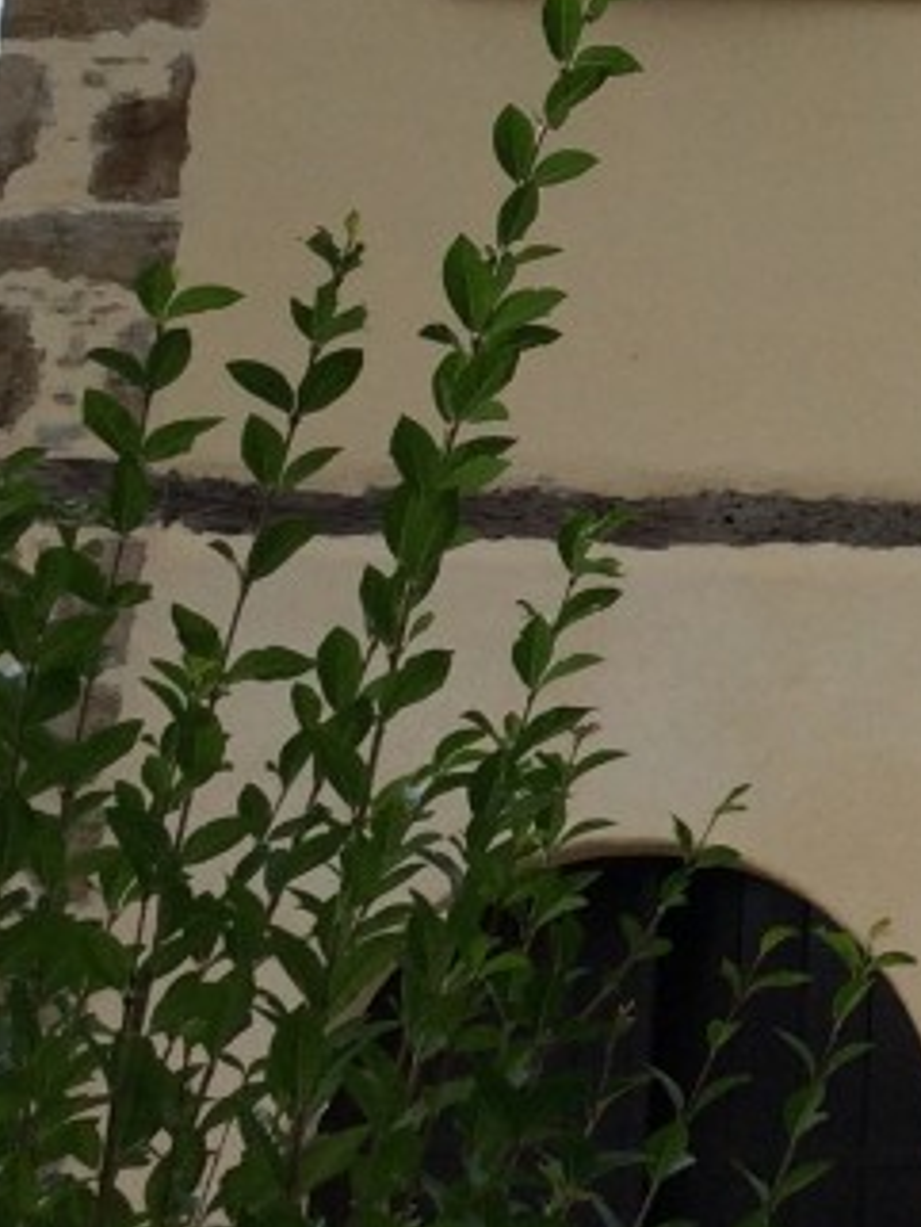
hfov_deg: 13.7
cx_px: 1097
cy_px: 94
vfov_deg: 18.4
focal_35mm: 105
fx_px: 3722
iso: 32
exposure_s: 1/1845
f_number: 2.4
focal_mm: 3.3
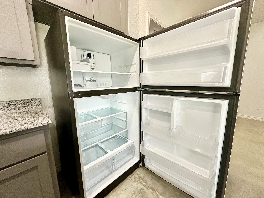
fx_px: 107
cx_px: 132
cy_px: 99
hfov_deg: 102.1
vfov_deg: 85.7
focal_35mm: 14
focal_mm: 2.22
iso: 200
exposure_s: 1/120
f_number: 2.2
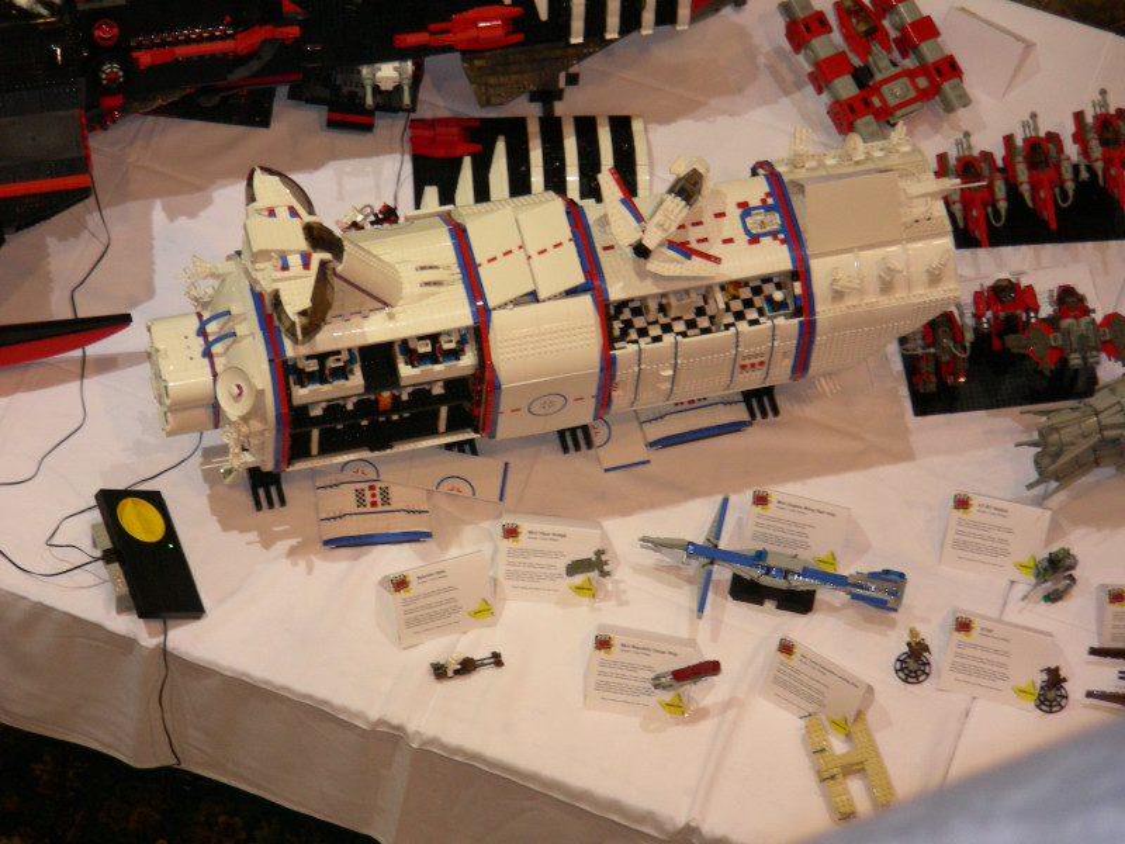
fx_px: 5590
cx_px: 562
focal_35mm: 172
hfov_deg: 11.5
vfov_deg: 8.6
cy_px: 422
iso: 200
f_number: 3.5
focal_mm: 28.7
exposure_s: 1/13.4
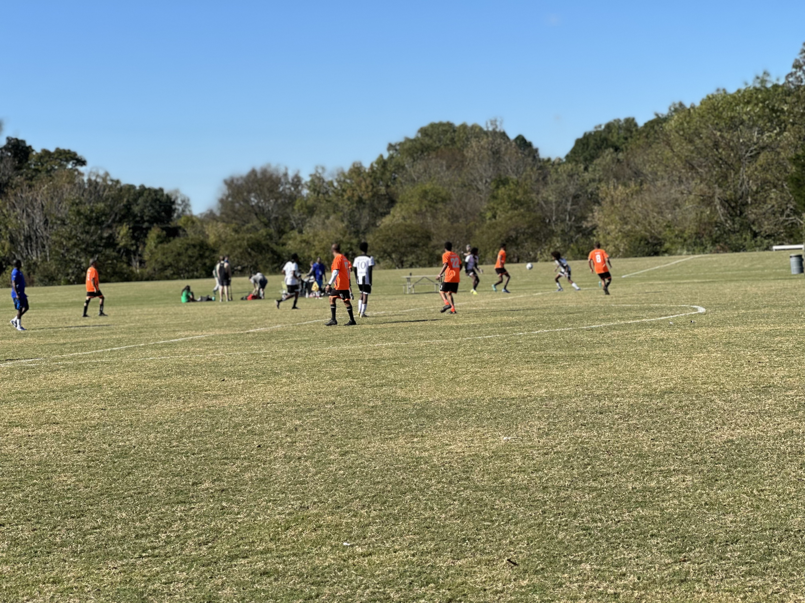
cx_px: 402
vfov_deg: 19.1
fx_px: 1791
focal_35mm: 77
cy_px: 302
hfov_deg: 25.3
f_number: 2.8
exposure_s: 1/686
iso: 32
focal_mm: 9
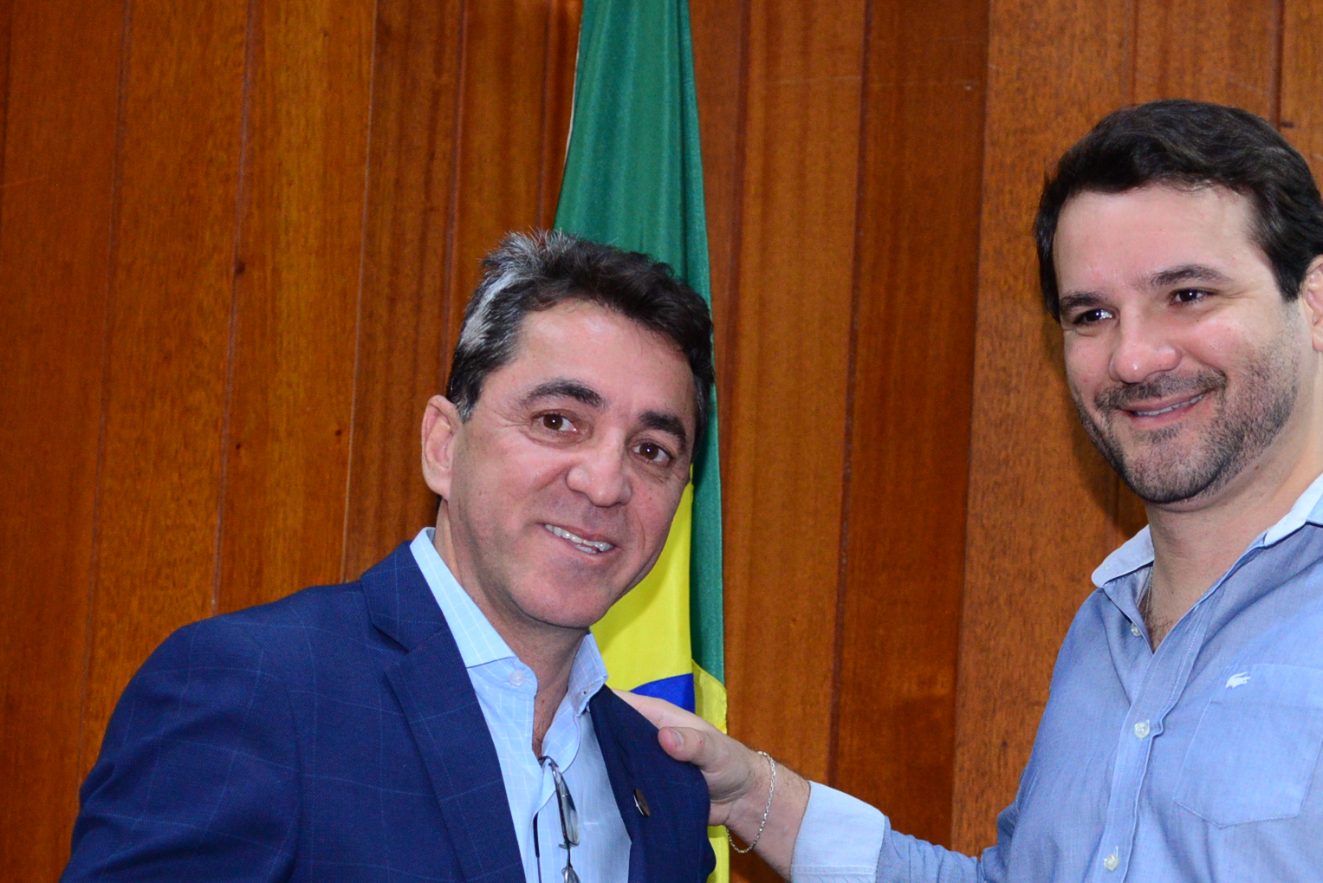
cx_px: 949
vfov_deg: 10.5
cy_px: 743
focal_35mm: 130
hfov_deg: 15.7
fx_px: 4779
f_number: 4.5
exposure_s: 1/125
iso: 2500
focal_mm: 66
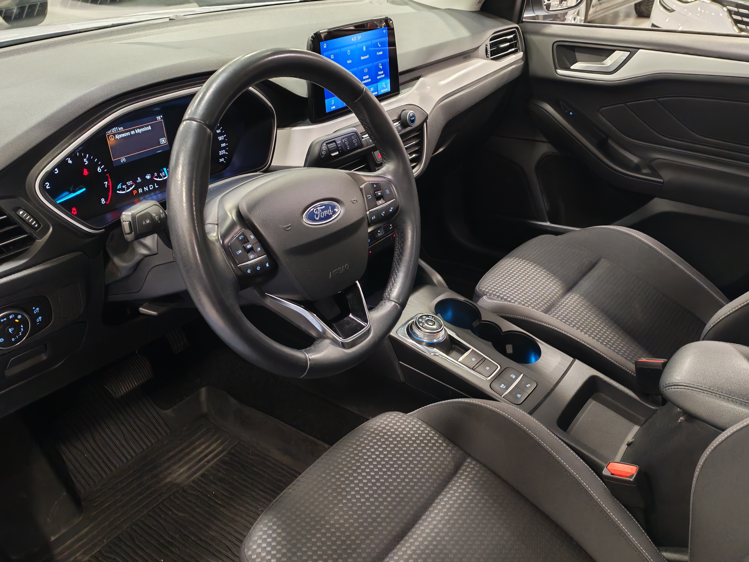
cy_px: 281
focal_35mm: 33
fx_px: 714
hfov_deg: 55.4
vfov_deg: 42.9
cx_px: 374
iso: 1250
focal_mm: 6.12
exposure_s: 1/50
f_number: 1.9
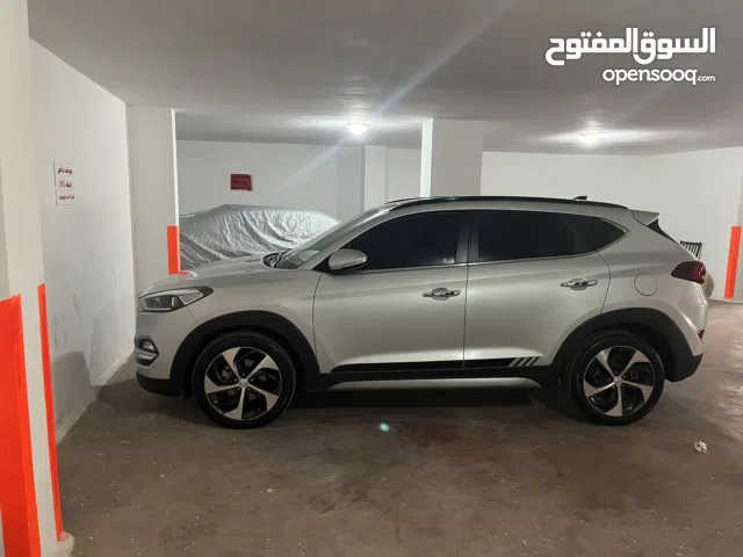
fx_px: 558
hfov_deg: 67.3
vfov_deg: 53.1
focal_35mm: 26
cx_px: 372
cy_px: 278
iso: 500
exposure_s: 1/50
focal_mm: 5.1
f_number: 1.6
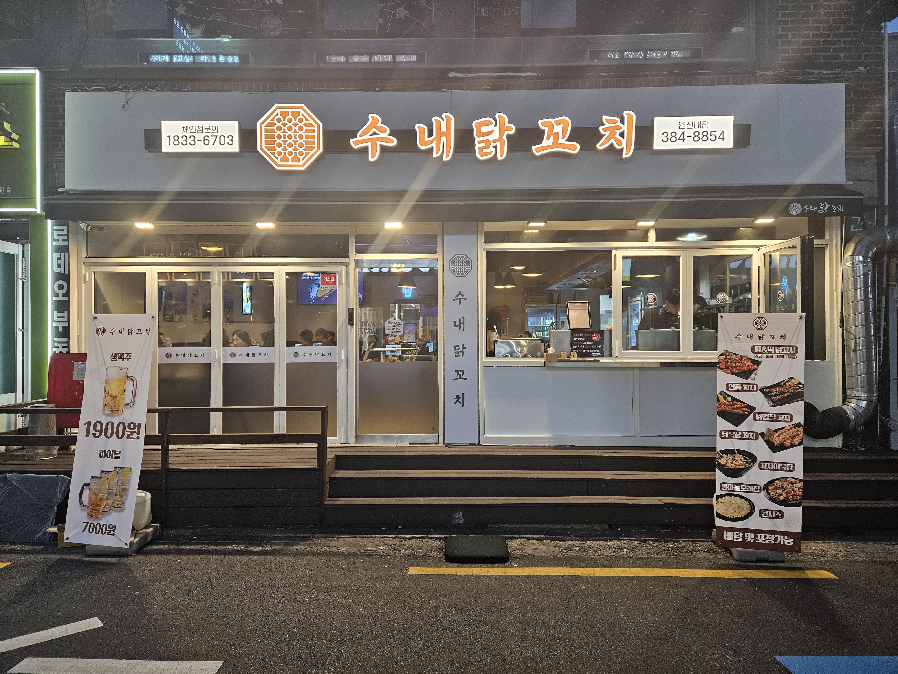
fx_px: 597
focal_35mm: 23
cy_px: 337
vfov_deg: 58.9
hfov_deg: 73.9
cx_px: 449
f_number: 1.8
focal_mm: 5.4
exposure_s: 1/120
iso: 250
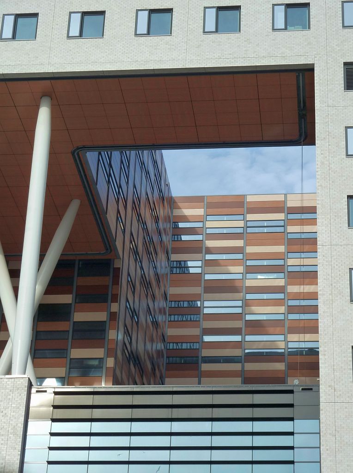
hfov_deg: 16.4
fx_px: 1228
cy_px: 236
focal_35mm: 90
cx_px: 176
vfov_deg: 21.8
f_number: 4.3
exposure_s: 1/320
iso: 125
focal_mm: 14.7
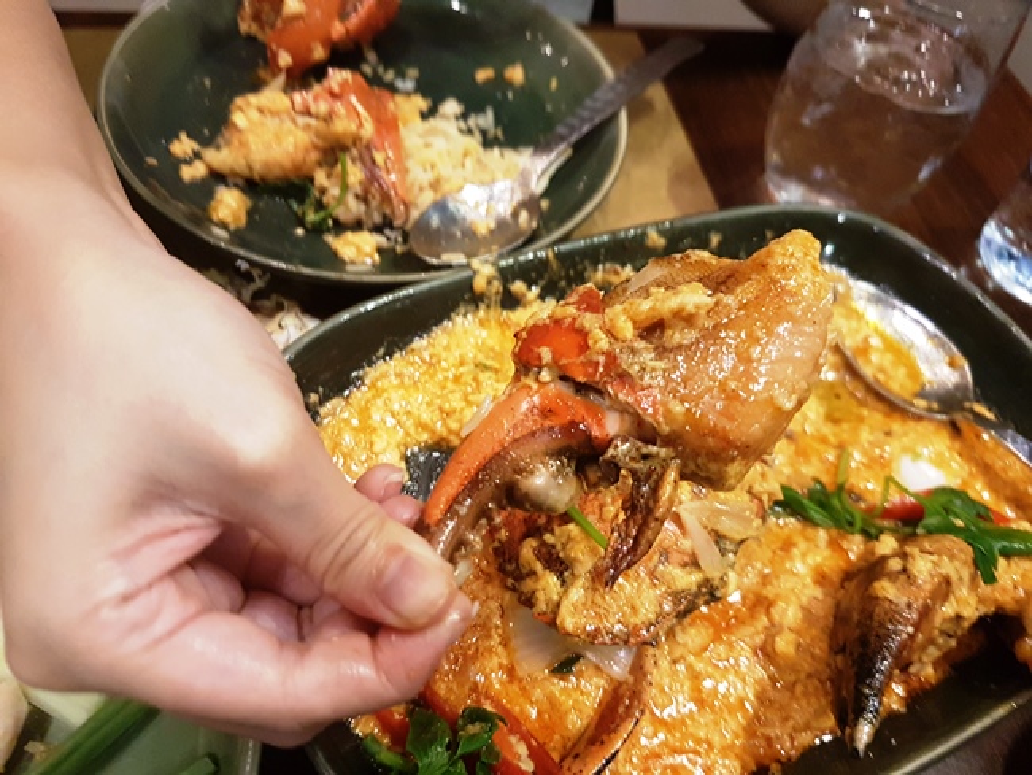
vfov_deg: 53.1
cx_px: 516
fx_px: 775
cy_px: 388
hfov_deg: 67.3
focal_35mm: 26
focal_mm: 4.2
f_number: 1.7
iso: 250
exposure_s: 1/20
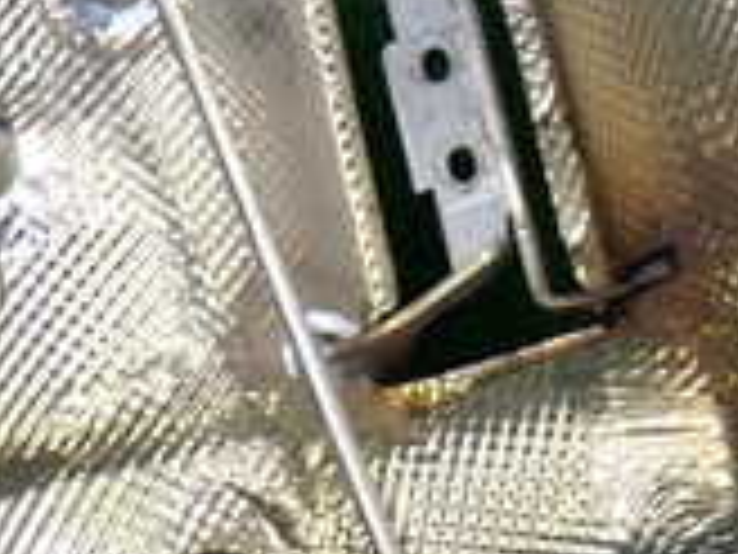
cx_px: 536
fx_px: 2345
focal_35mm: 110
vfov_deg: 13.3
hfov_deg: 17.8
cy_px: 54
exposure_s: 1/50
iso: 200
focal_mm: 5.4
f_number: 2.3
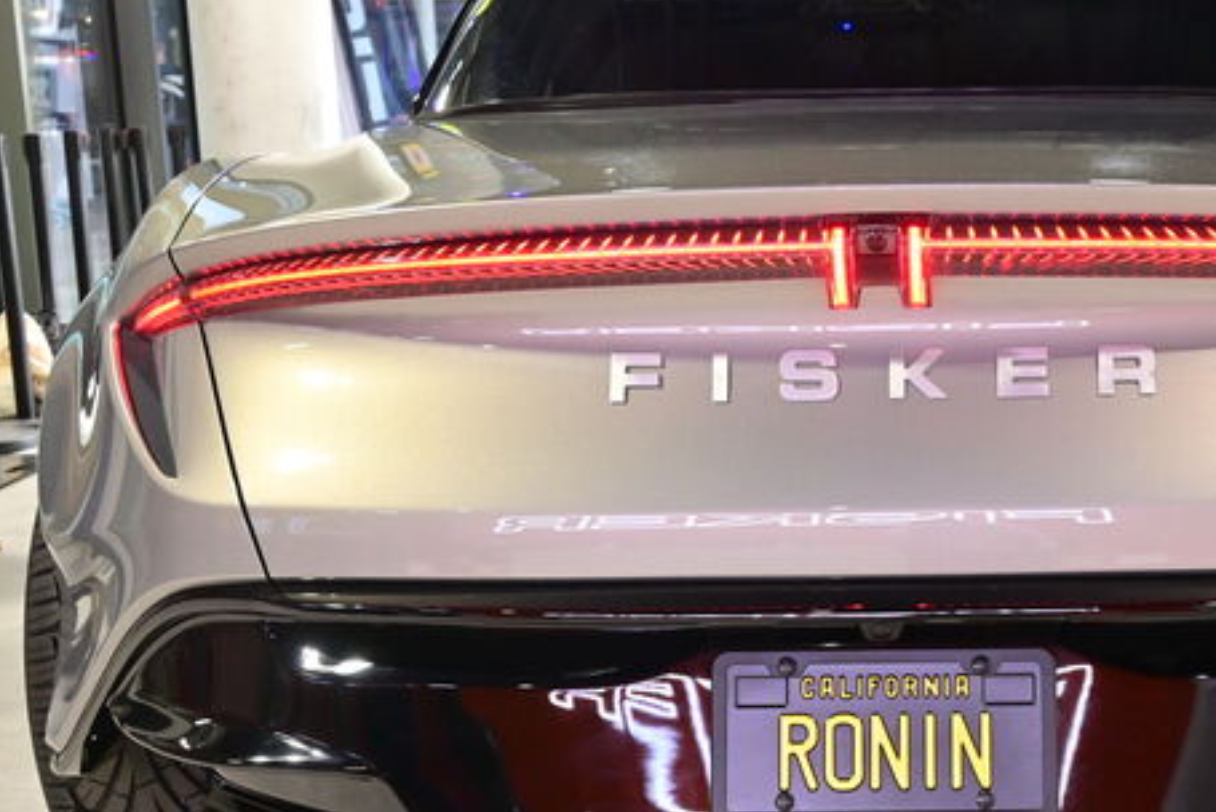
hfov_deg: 32.7
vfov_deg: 22.6
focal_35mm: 60
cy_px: 502
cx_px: 927
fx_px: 2028
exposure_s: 1/30
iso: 800
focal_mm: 22
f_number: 5.6
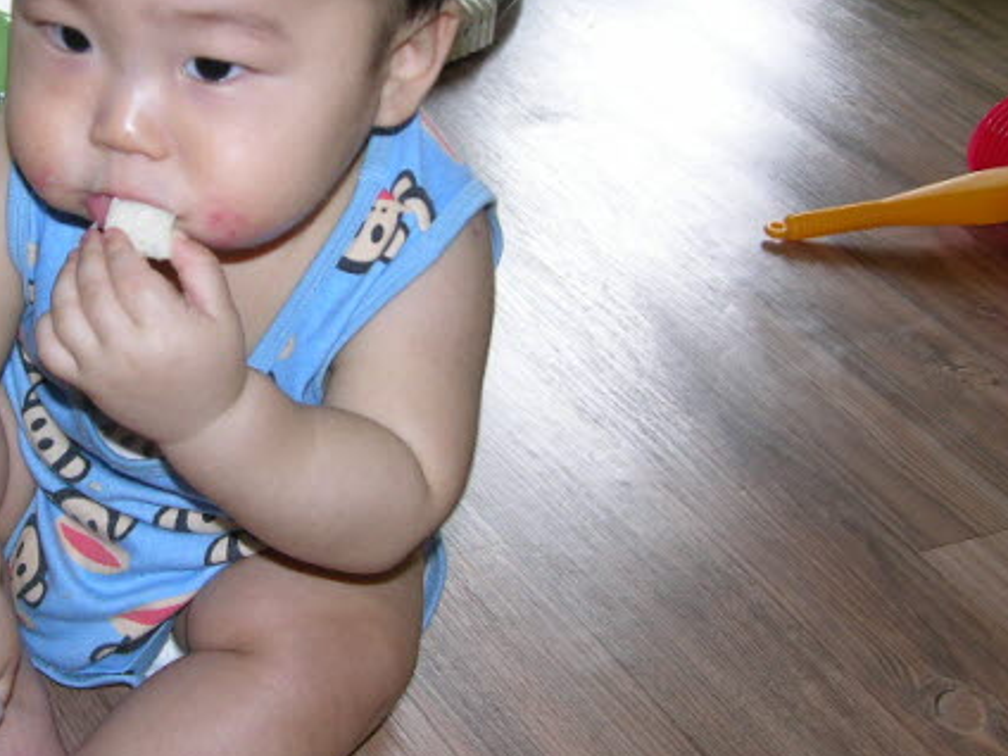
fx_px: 1922
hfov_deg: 29.0
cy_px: 323
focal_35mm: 66
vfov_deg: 22.2
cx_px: 254
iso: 50
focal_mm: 8.9
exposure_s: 1/30
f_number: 2.8
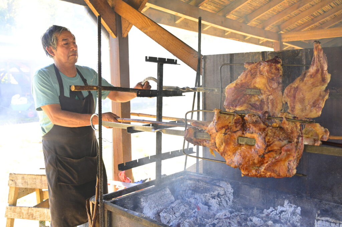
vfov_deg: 38.8
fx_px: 323
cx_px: 171
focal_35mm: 34
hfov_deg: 55.8
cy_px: 114
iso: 1250
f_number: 4.5
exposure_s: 1/250
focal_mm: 34
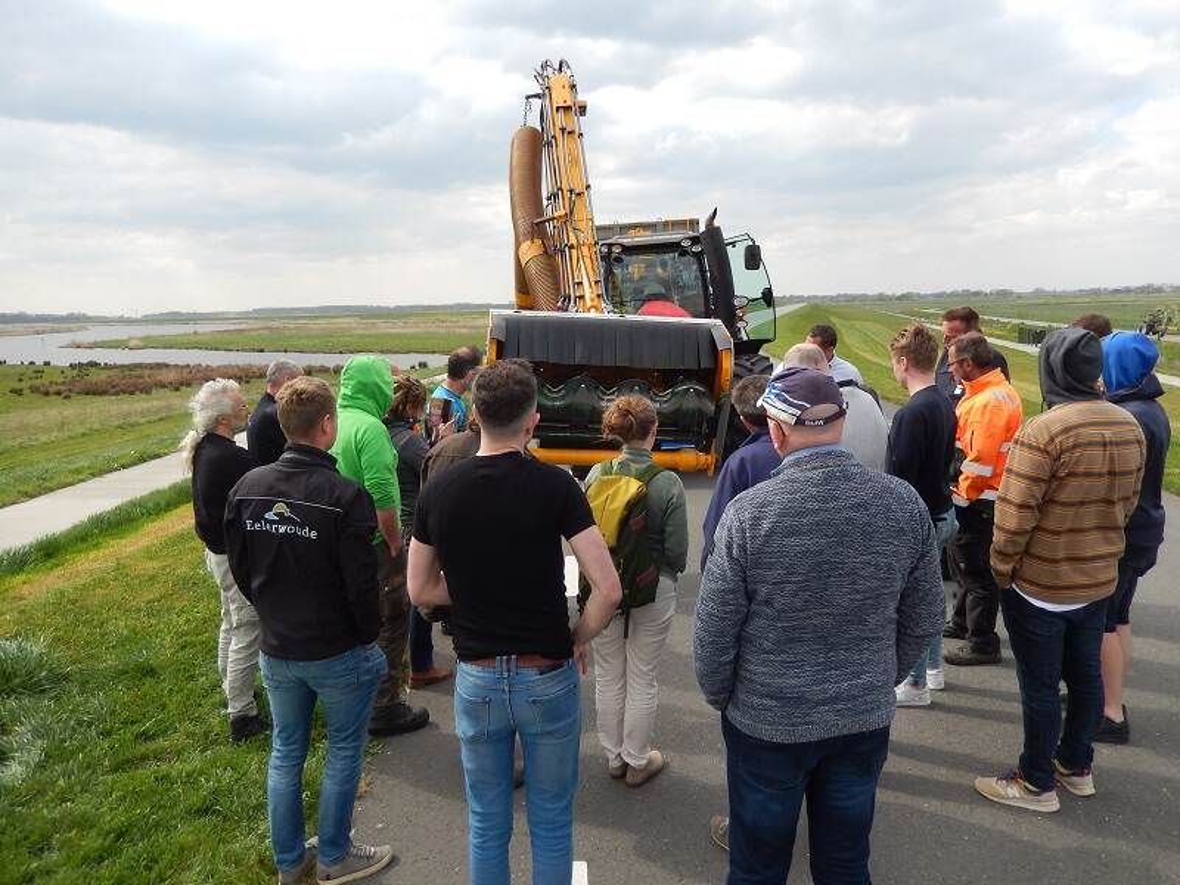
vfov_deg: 54.9
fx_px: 852
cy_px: 442
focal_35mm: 25
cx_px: 590
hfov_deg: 69.4
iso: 125
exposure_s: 1/640
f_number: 3.4
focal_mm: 4.5
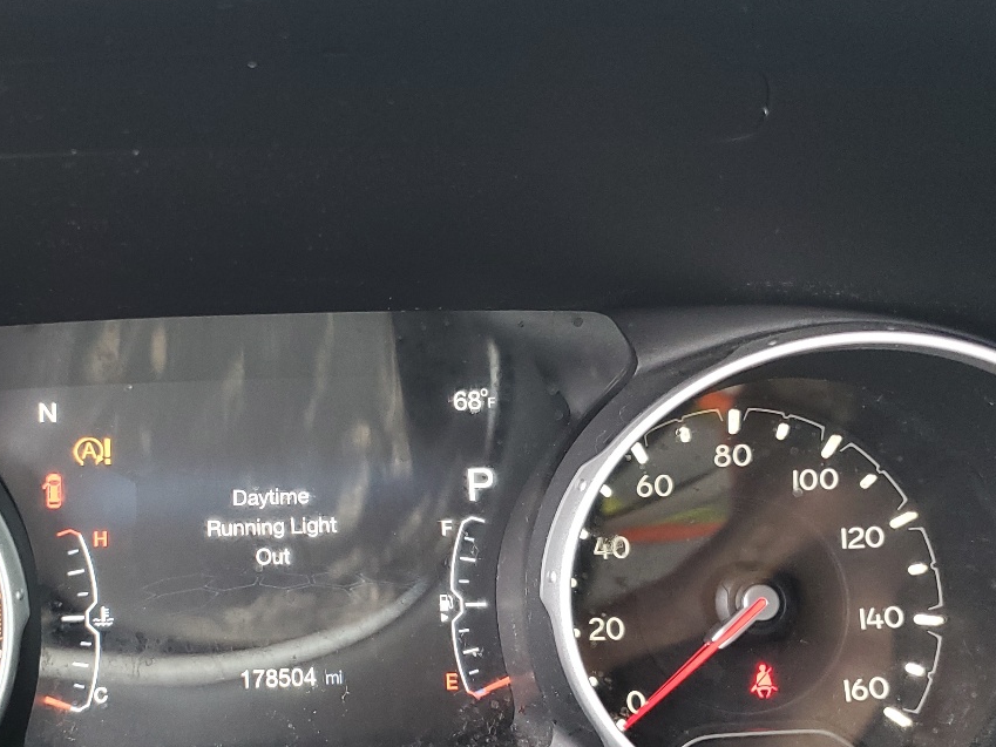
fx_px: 1410
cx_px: 215
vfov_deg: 29.5
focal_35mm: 49
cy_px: 494
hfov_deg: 37.6
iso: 100
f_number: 1.5
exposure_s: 1/60.2
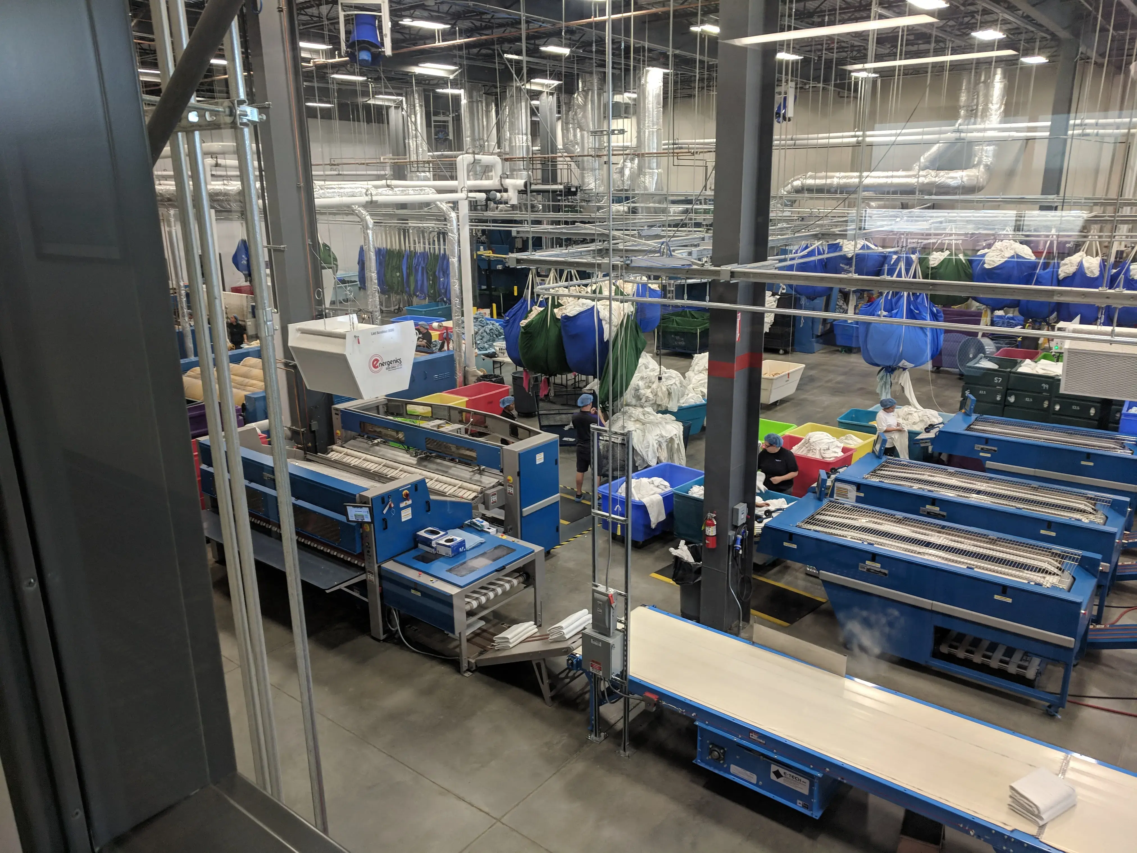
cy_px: 426
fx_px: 854
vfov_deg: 53.1
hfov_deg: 67.3
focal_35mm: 26
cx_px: 568
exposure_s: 1/60
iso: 155
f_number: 2
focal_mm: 4.67
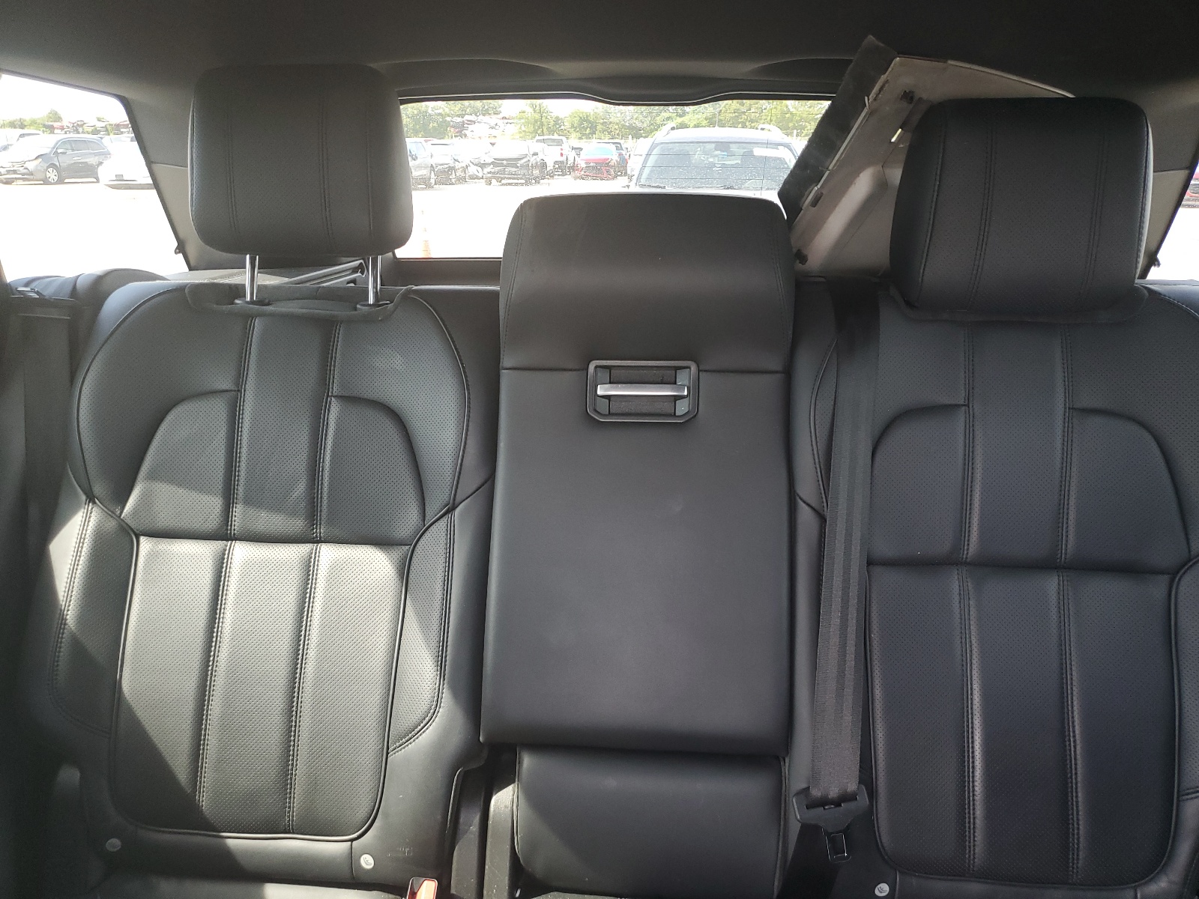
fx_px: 901
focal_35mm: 26
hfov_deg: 67.3
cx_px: 600
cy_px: 450
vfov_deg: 53.1
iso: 83
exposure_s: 1/60.2
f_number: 1.5
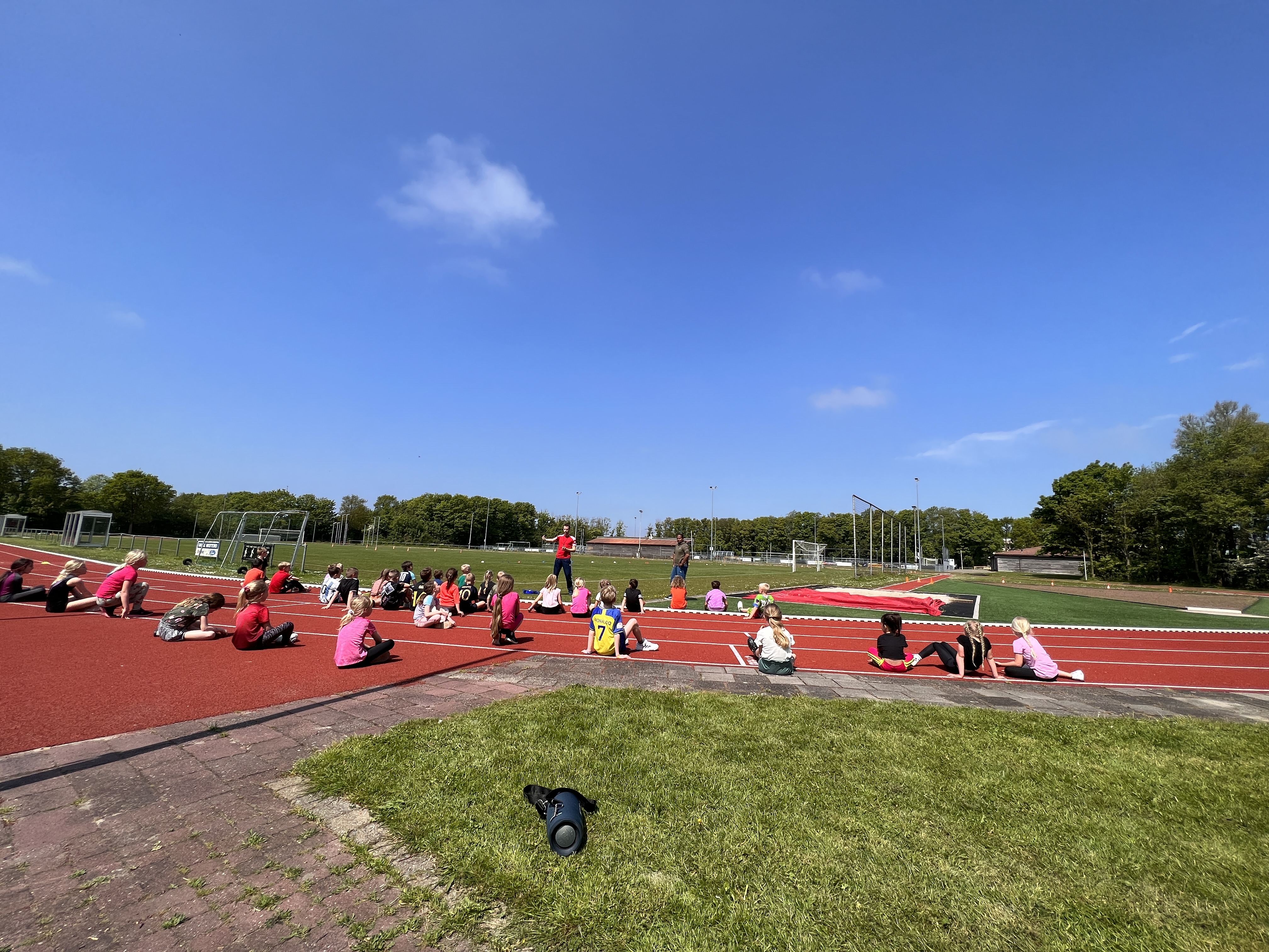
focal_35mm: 13
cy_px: 476
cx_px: 634
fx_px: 477
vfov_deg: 89.9
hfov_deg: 106.2
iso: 32
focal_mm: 1.57
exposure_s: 1/1946
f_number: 1.8
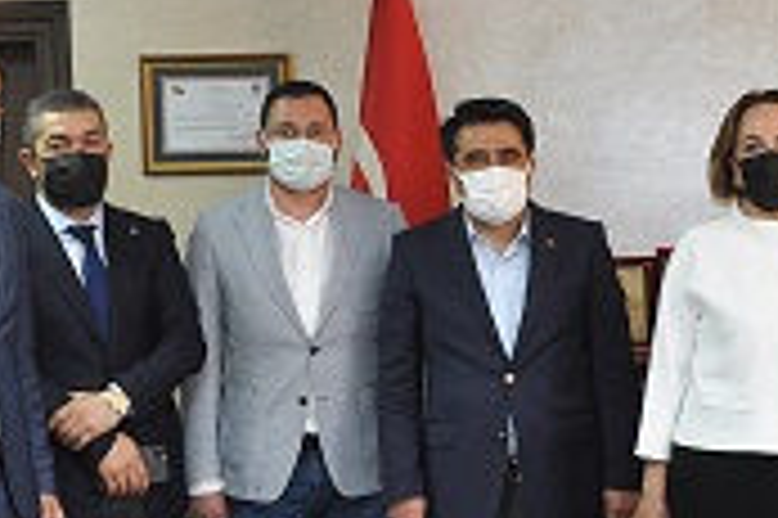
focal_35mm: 98
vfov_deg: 14.0
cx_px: 684
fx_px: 2106
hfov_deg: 20.5
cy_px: 279
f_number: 3.8
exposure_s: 1/125
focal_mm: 21
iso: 720
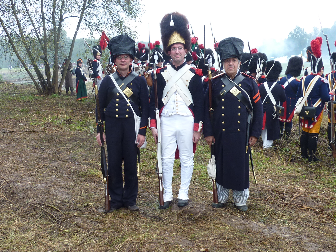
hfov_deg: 46.8
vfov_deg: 36.0
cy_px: 126
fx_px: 388
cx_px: 168
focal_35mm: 40
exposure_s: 1/30
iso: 80
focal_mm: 4.1
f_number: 3.3
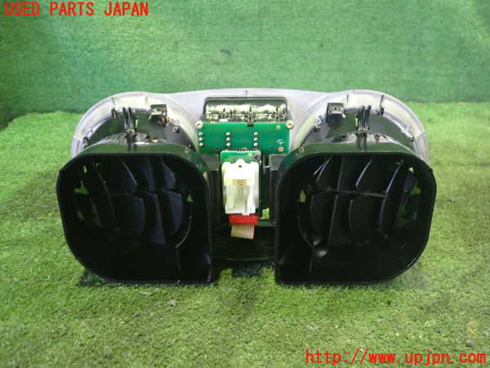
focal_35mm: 30
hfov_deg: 60.0
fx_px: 425
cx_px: 245
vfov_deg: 46.8
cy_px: 184
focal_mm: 5.4
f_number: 2.3
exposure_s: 1/20
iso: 800
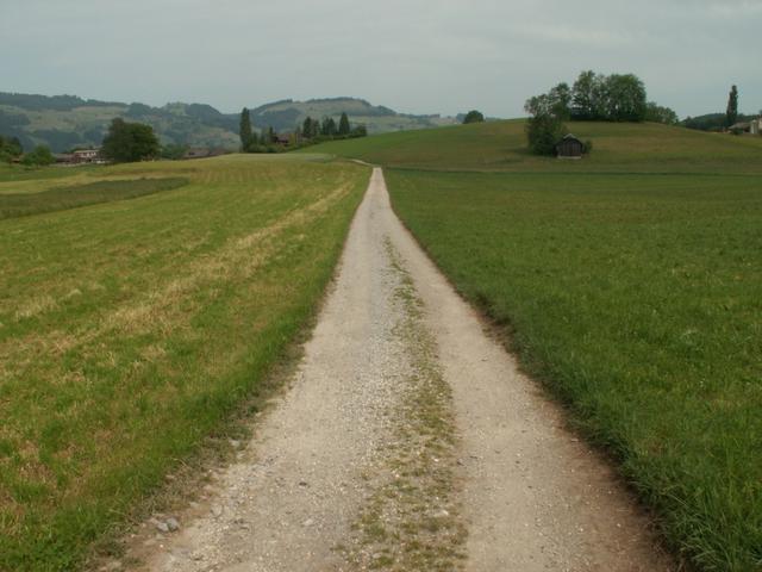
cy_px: 286
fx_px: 770
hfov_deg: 52.6
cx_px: 381
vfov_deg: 40.7
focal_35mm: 35
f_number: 8
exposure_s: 1/200
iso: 50
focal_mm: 5.86
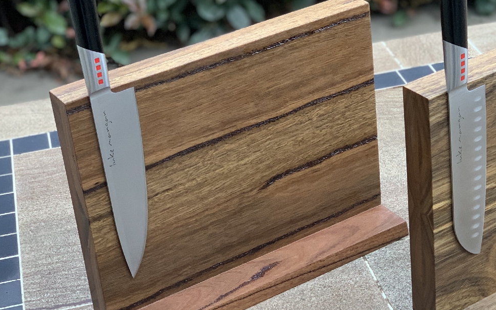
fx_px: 1230
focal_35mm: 91
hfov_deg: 22.6
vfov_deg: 14.4
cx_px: 355
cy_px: 160
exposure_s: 1/91
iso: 125
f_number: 2.4
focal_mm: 6
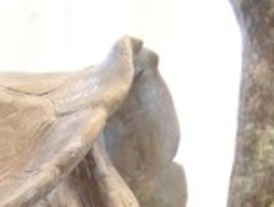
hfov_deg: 13.9
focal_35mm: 142
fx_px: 1127
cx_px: 154
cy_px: 317
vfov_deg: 10.1
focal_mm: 6.75
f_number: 2.8
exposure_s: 1/30
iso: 250
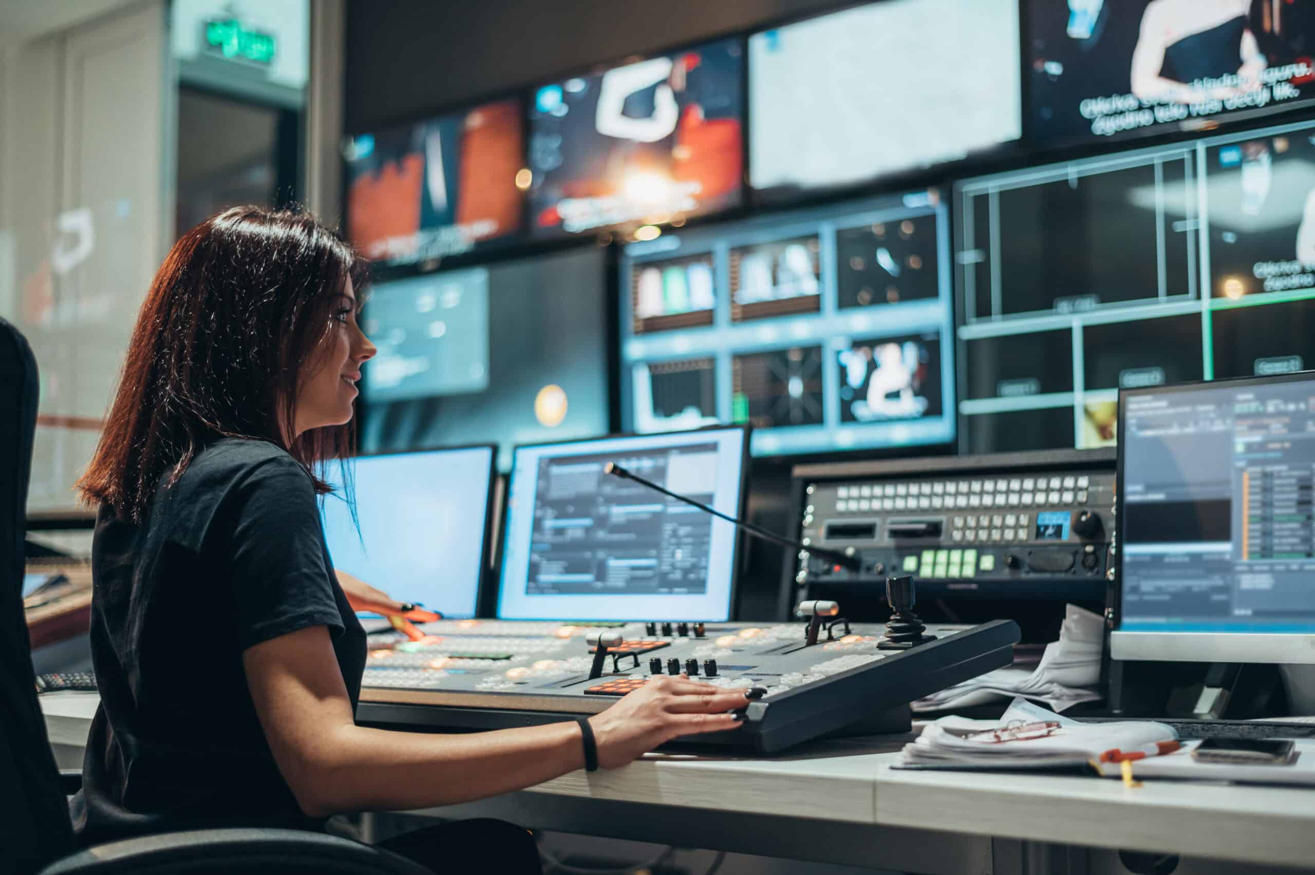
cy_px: 438
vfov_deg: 27.0
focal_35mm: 50
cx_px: 658
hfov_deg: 39.6
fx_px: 1825
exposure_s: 1/80
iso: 250
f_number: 1.8
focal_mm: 50
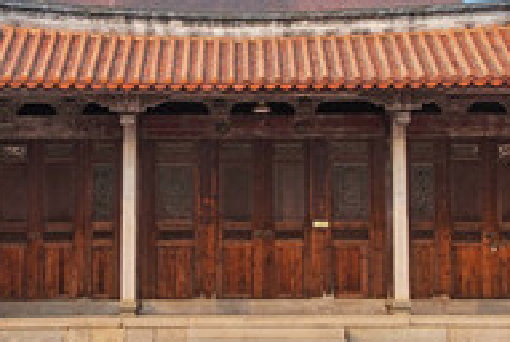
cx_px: 240
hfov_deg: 21.0
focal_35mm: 97
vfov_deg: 14.1
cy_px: 73
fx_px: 1377
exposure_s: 1/250
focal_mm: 31
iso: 320
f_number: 11
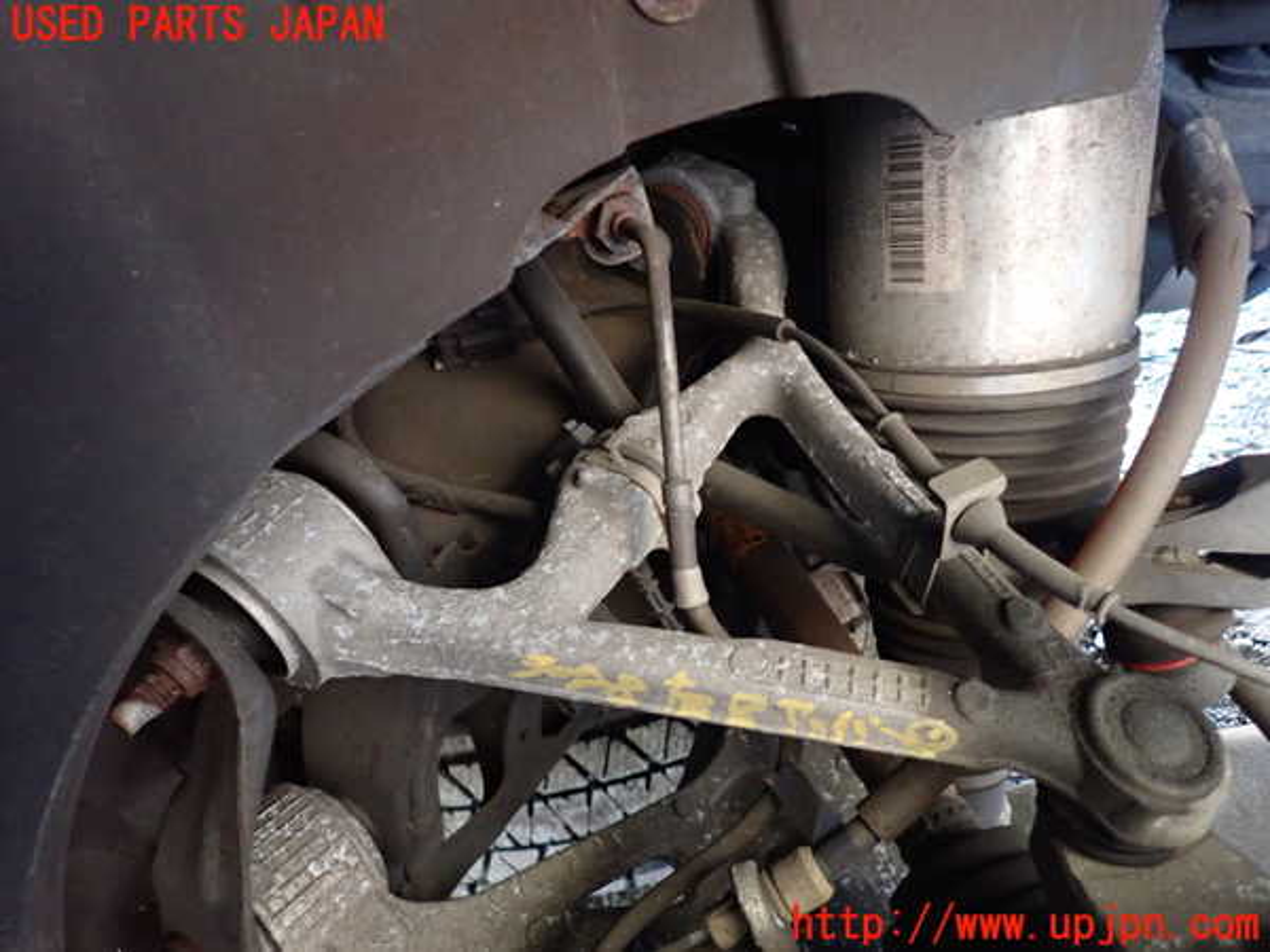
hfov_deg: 69.4
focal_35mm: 25
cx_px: 635
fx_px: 917
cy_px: 476
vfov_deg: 54.9
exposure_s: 1/20
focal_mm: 4.5
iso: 800
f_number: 2
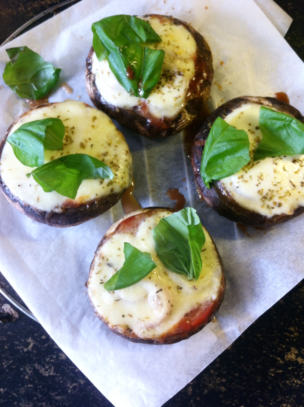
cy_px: 204
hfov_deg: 40.6
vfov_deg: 52.7
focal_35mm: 35
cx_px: 152
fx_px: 411
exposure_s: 1/20
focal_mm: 3.85
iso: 80
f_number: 2.8
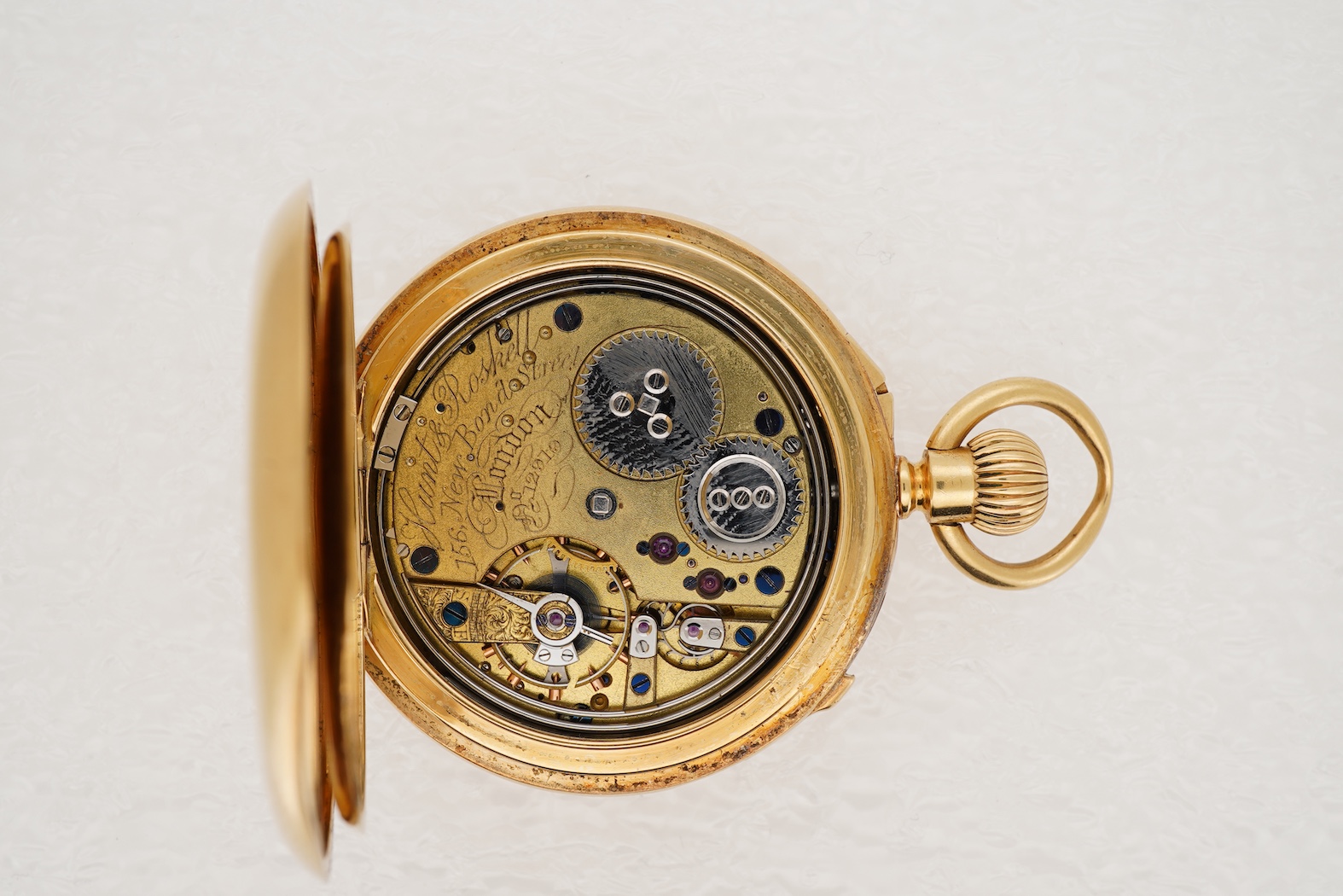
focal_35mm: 45
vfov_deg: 29.9
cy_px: 448
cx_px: 672
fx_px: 1679
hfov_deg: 43.6
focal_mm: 30
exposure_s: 1/160
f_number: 22
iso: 160
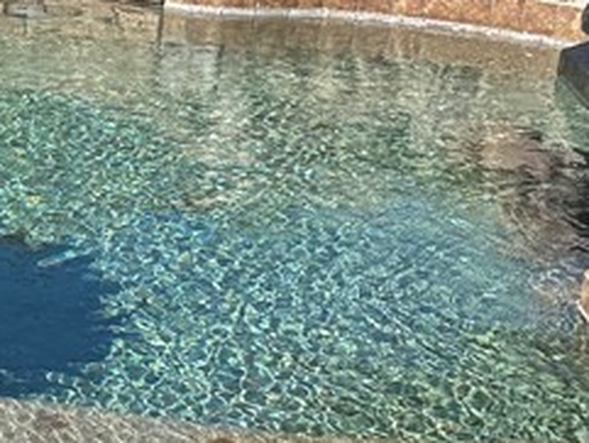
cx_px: -169
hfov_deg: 18.0
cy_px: 384
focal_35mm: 102
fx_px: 1736
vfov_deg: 14.4
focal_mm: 6.86
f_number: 1.78
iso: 80
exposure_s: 1/4016
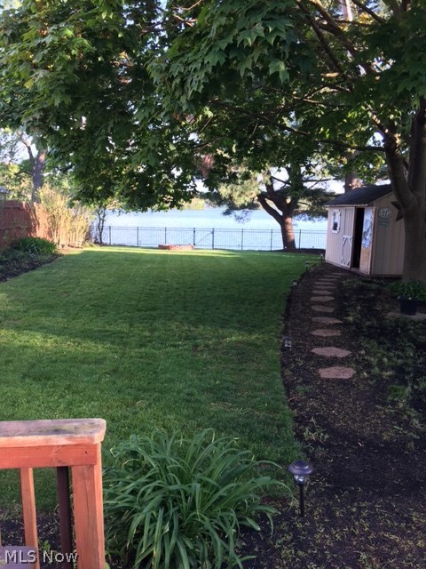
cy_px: 284
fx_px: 476
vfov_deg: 61.7
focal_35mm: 29
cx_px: 213
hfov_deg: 48.2
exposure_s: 1/120
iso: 32
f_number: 2.2
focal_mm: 4.15
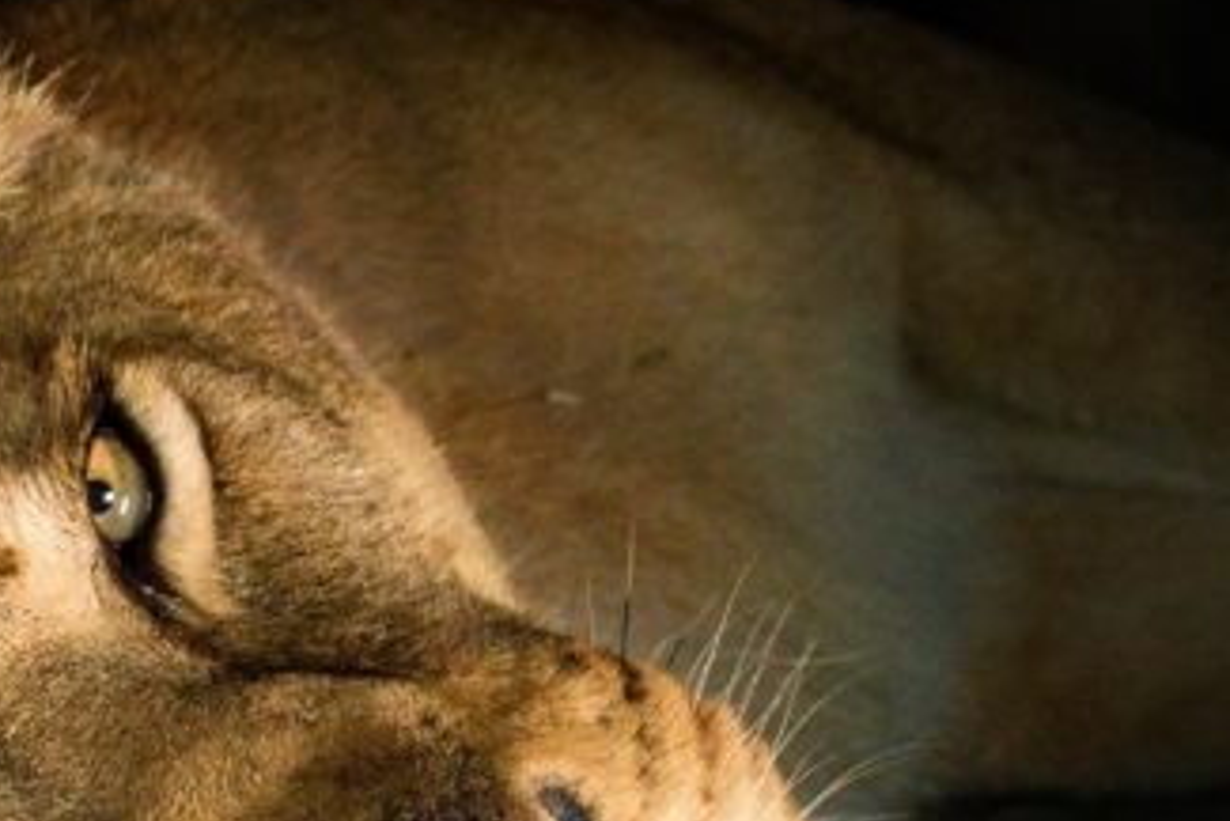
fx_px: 8921
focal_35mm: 261
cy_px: 692
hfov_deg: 7.9
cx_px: 95
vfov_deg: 5.3
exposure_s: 1/125
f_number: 5.6
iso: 12800
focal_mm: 82
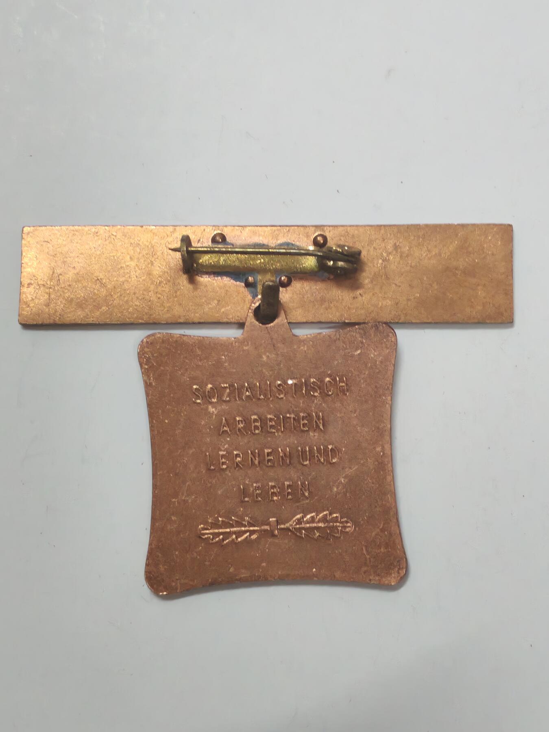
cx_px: 274
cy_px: 366
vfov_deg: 28.6
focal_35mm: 68
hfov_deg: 21.6
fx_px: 1438
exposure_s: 1/33
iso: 800
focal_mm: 5.52
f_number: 1.95
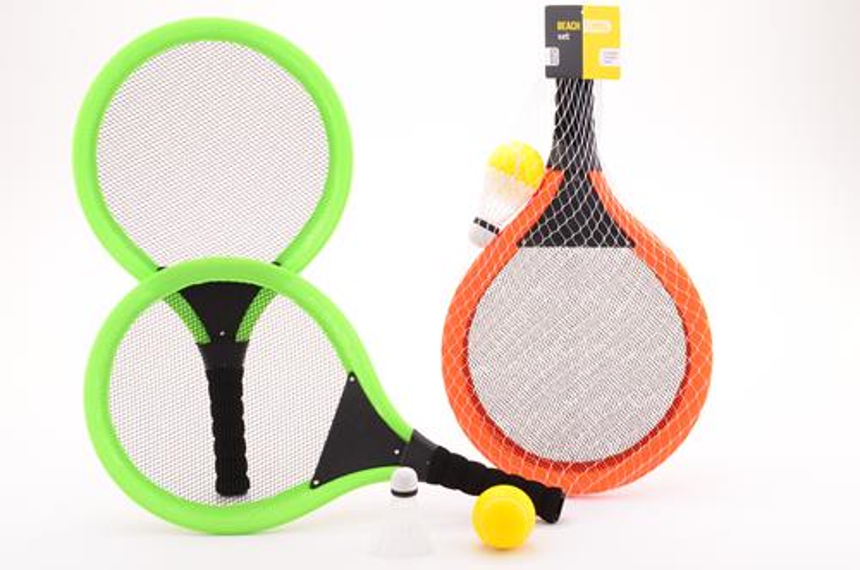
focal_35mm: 90
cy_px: 285
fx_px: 2145
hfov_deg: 22.7
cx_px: 430
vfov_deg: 15.1
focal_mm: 60
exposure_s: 1/125
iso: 100
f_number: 13
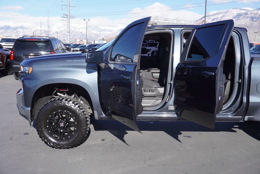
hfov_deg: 51.3
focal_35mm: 38
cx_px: 130
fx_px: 271
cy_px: 87
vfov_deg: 35.5
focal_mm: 25
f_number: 8
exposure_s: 1/200
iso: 100
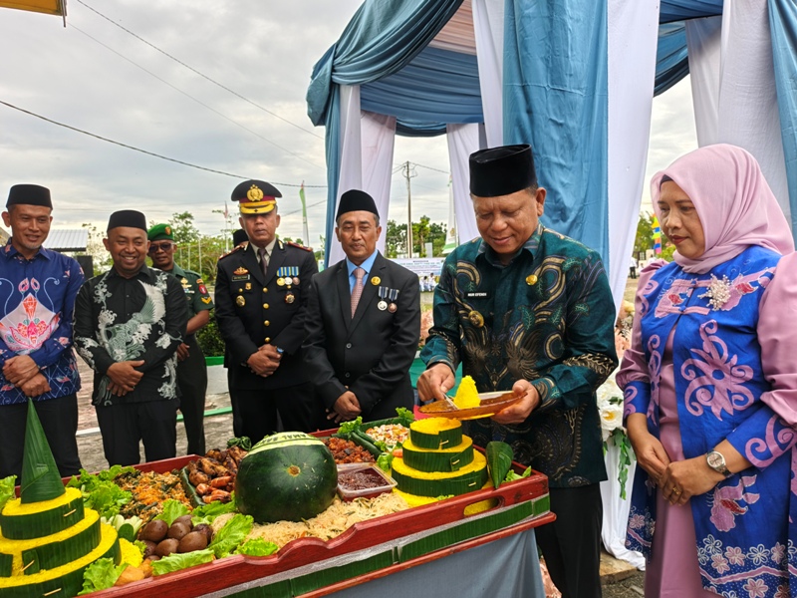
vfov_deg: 58.9
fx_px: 530
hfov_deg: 73.9
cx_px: 398
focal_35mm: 23
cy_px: 299
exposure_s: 1/230
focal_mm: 5.56
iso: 50
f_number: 1.8
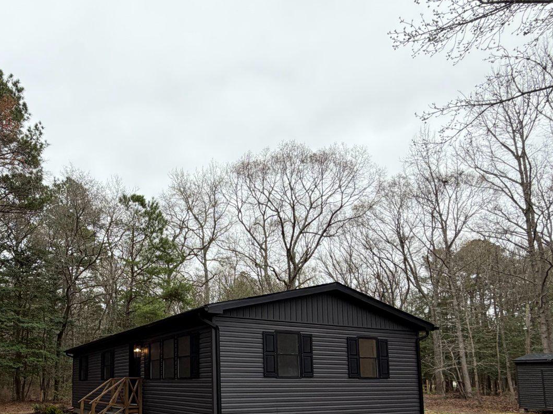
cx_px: 163
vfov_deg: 48.3
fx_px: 431
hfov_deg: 62.8
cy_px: 334
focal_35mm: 27
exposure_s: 1/201
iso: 40
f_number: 2.2
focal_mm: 2.22
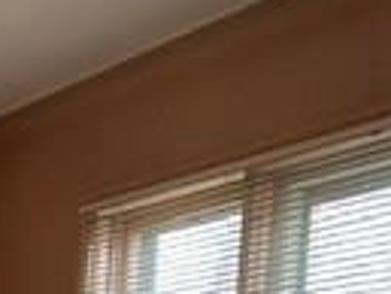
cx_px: -261
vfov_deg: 10.0
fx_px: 1458
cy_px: 712
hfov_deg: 13.9
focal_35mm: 129
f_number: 1.8
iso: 64
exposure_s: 1/60
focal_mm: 4.25
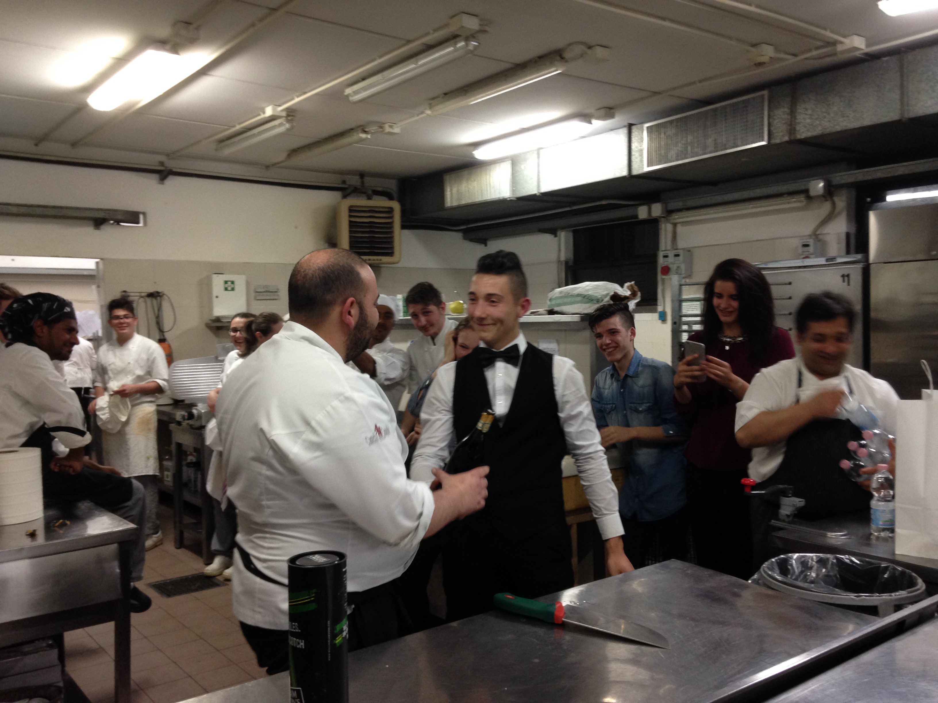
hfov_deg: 55.4
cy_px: 352
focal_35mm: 33
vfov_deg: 42.9
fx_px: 894
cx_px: 469
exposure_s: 1/20
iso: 125
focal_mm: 4.12
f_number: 2.4
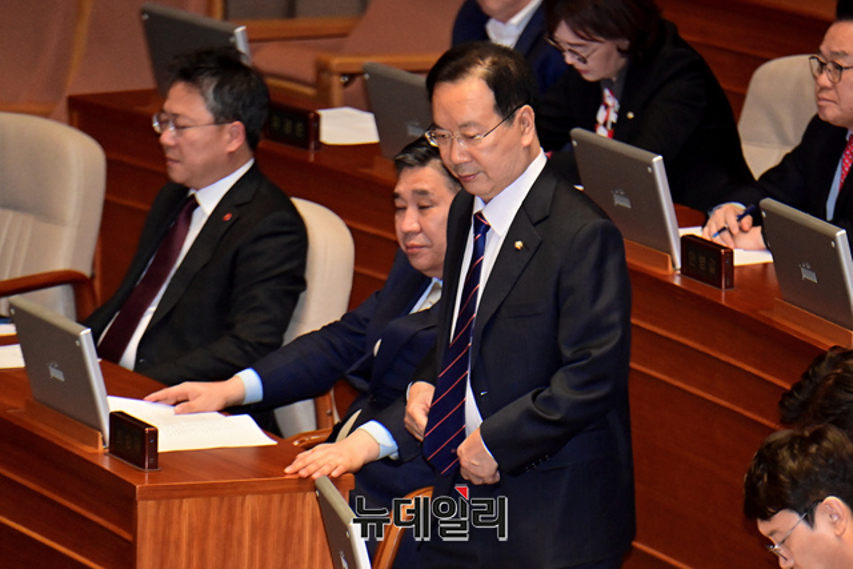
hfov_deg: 5.2
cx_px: 426
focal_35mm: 400
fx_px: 9479
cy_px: 284
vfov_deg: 3.4
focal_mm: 400
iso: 4000
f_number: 5.6
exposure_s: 1/200
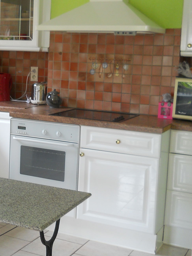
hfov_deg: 21.6
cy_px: 118
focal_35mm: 67
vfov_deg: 29.0
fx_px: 495
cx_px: 35
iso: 125
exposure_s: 1/30
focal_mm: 6.72
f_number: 3.1
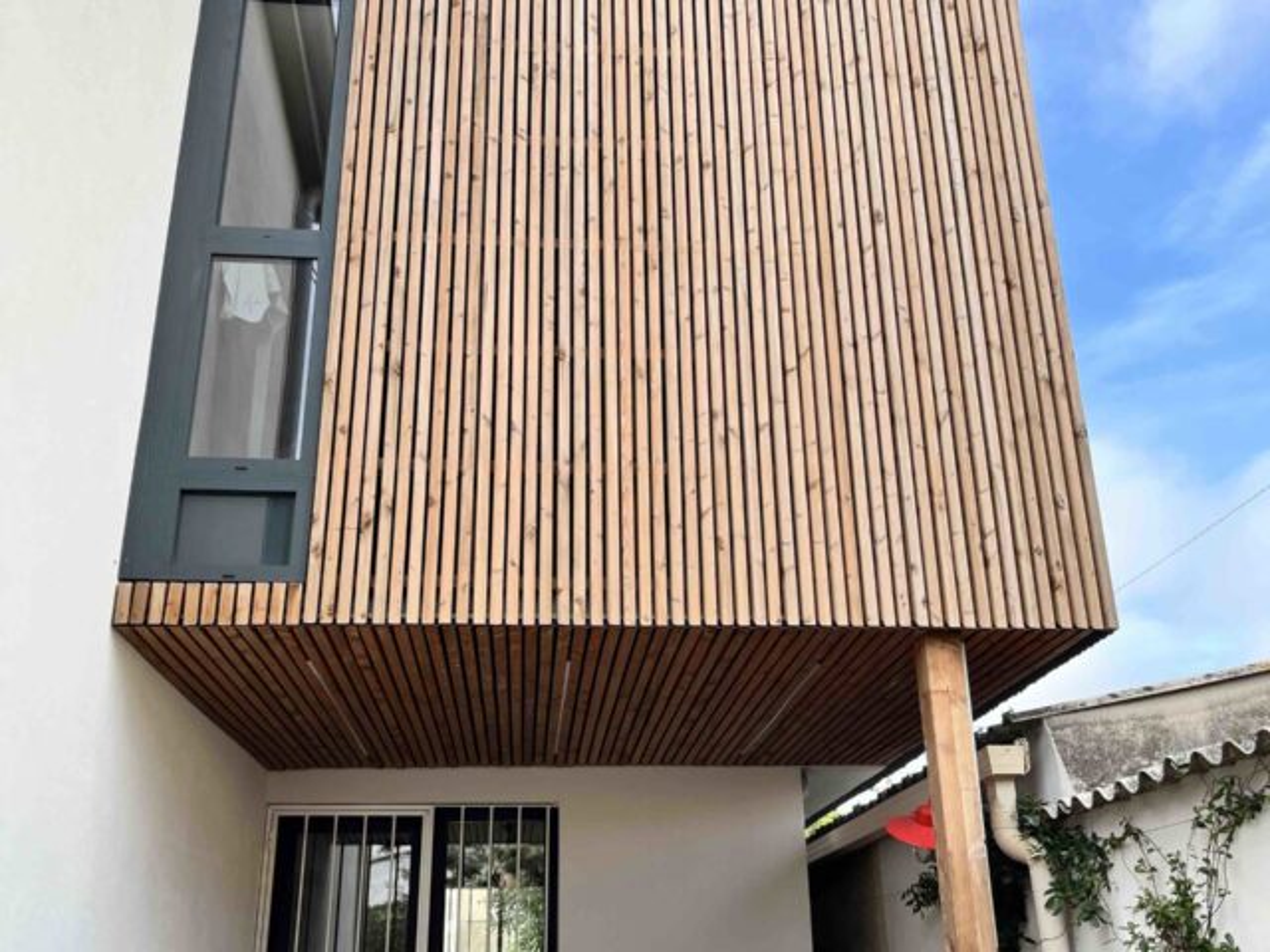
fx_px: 954
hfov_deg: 67.3
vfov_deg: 53.1
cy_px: 476
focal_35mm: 26
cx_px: 635
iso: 50
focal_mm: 5.1
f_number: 1.6
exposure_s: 1/793
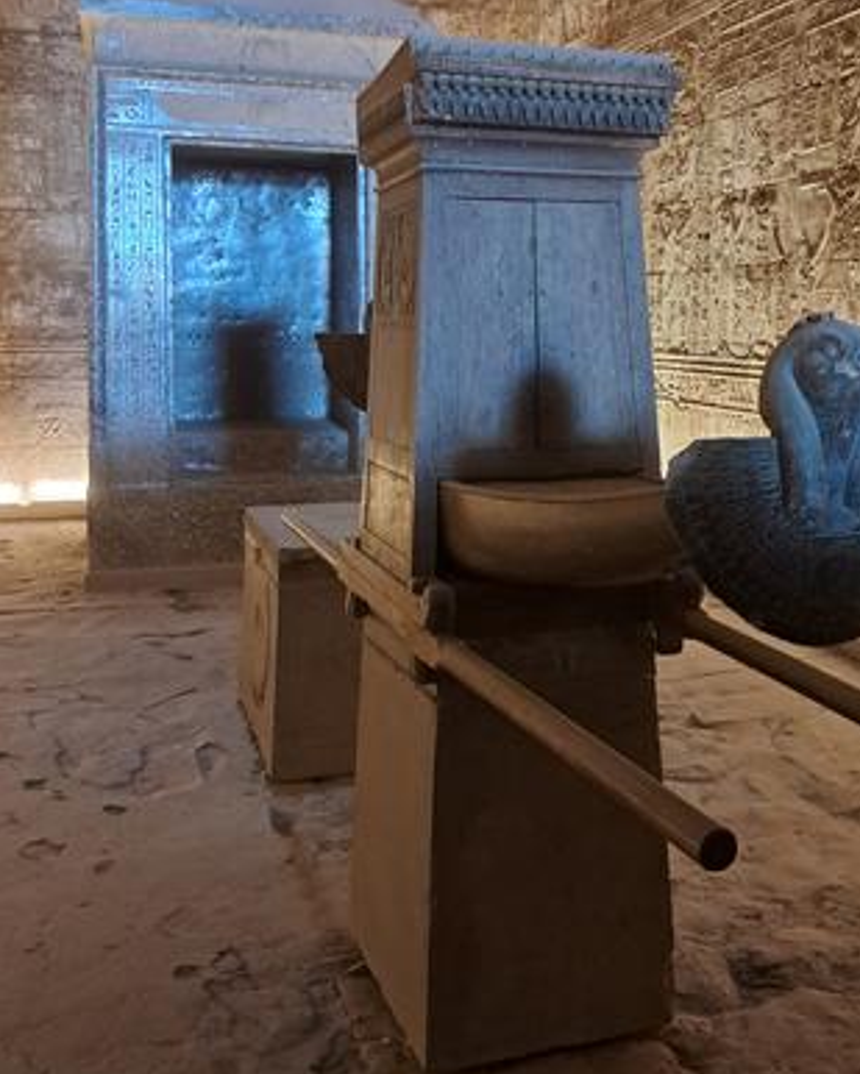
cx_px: 573
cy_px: 470
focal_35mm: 41
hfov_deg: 36.1
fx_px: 1304
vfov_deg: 44.7
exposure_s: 1/25
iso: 640
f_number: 1.8
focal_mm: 4
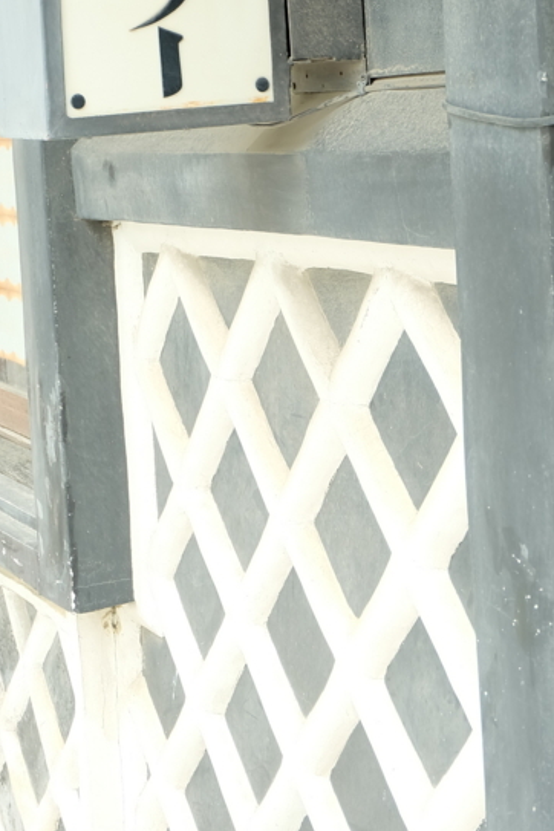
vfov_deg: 24.2
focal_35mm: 83
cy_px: 207
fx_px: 1916
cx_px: 281
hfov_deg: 16.5
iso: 400
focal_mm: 29.5
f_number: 4.7
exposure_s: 1/85
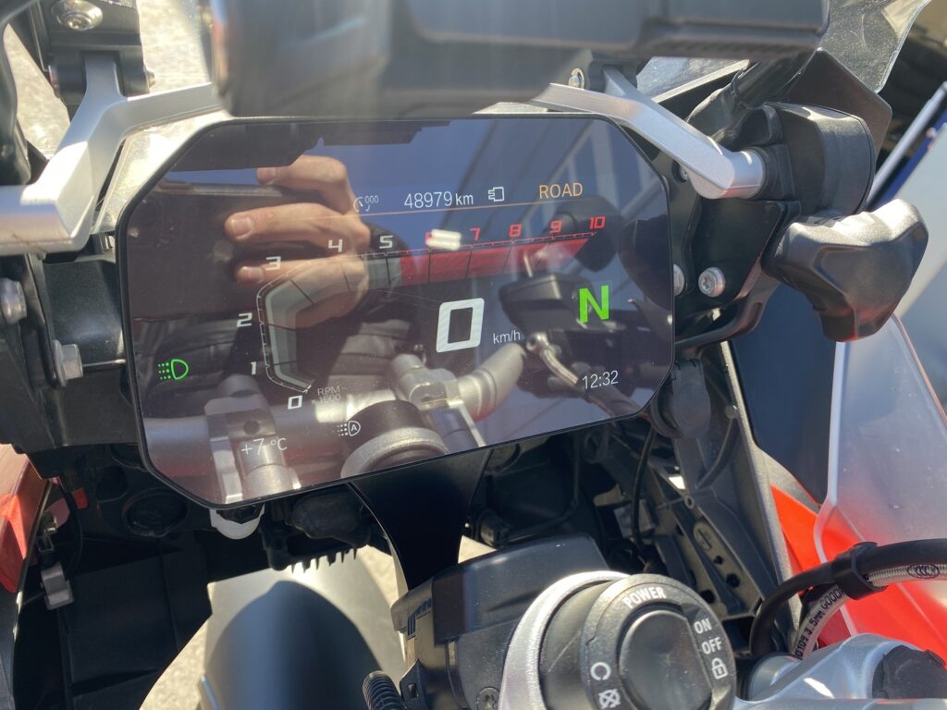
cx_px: 474
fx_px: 711
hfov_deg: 67.3
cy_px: 355
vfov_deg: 53.1
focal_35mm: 26
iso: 32
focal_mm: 4.25
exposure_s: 1/214
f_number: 1.8
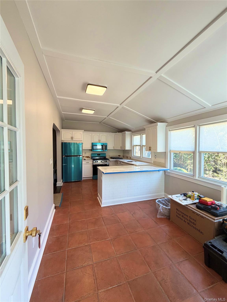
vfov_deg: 102.1
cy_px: 151
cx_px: 114
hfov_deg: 85.7
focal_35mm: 14
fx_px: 122
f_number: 2.2
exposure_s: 1/120
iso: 100
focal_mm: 2.22
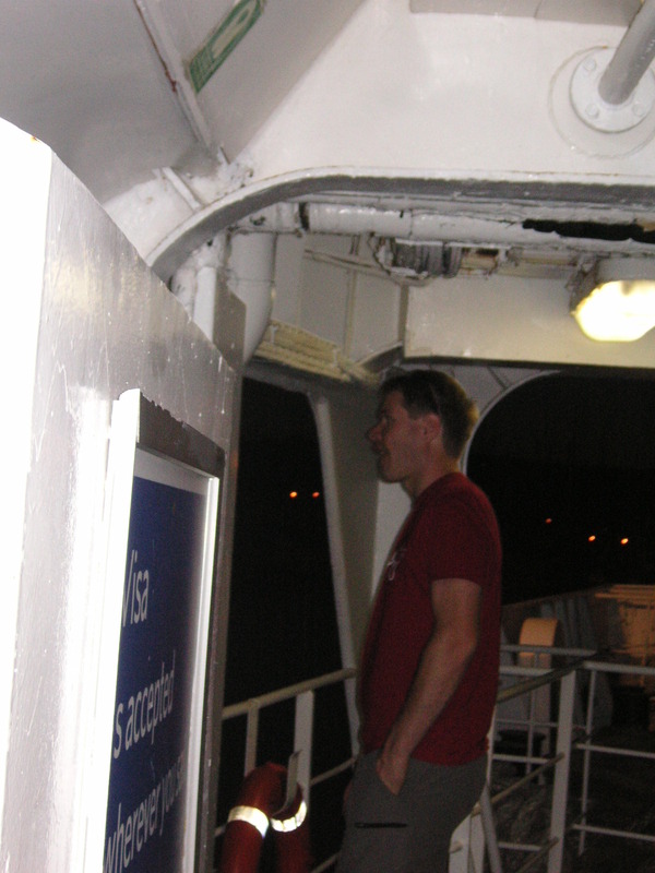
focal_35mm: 66
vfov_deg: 29.4
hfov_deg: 22.3
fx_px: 1665
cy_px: 436
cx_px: 328
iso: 160
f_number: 4
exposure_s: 1/60
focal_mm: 11
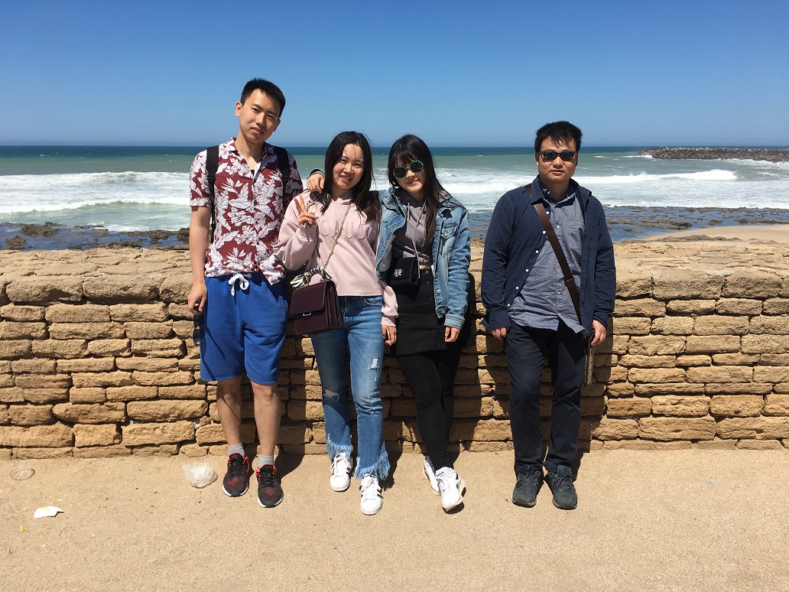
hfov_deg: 61.7
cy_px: 296
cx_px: 394
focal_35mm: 29
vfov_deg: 48.2
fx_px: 661
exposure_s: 1/2137
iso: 25
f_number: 2.2
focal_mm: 4.15
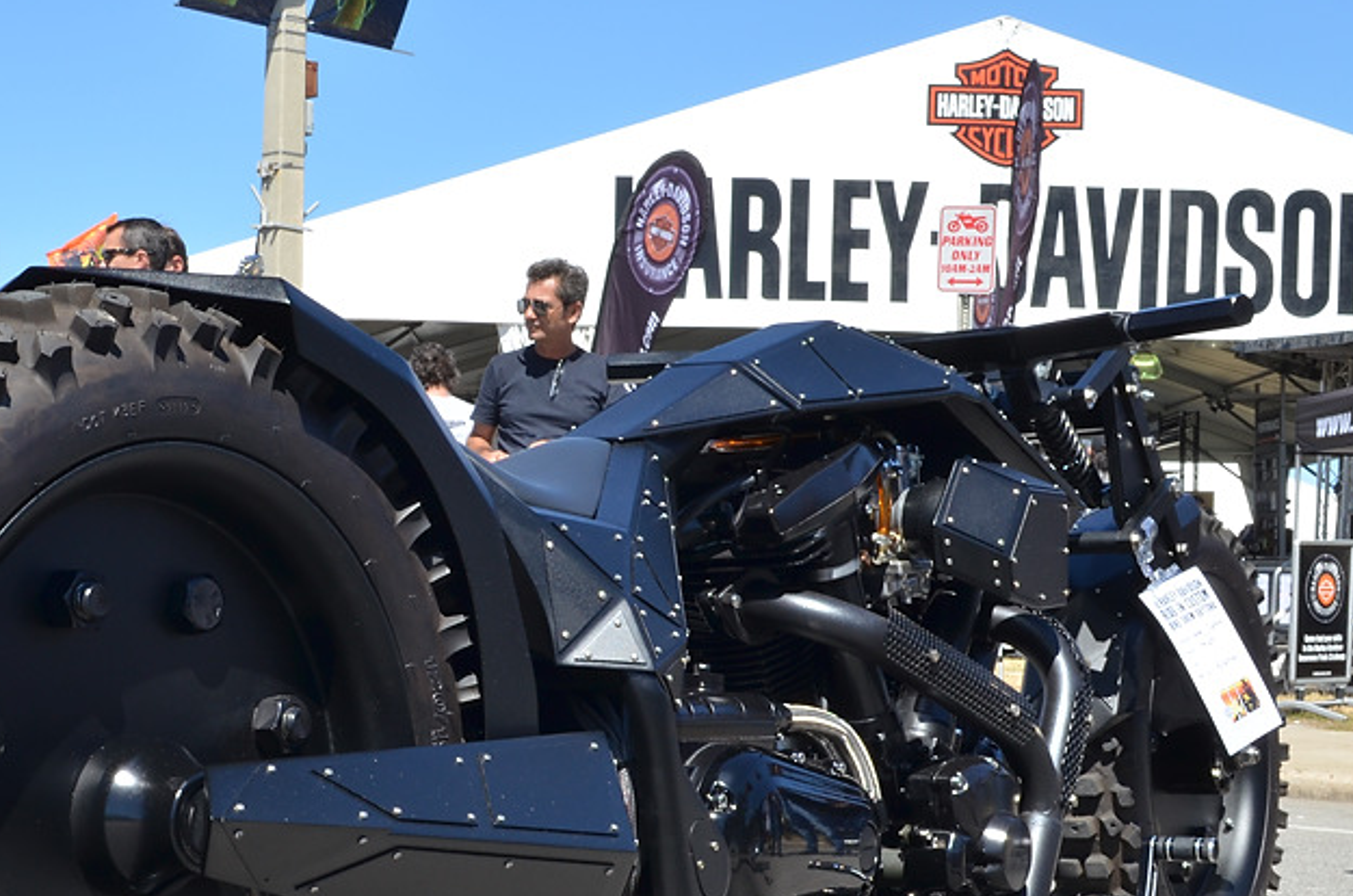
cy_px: 675
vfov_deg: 20.1
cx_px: 485
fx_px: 2504
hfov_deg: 30.1
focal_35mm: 67
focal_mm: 29
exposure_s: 1/100
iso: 320
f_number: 20
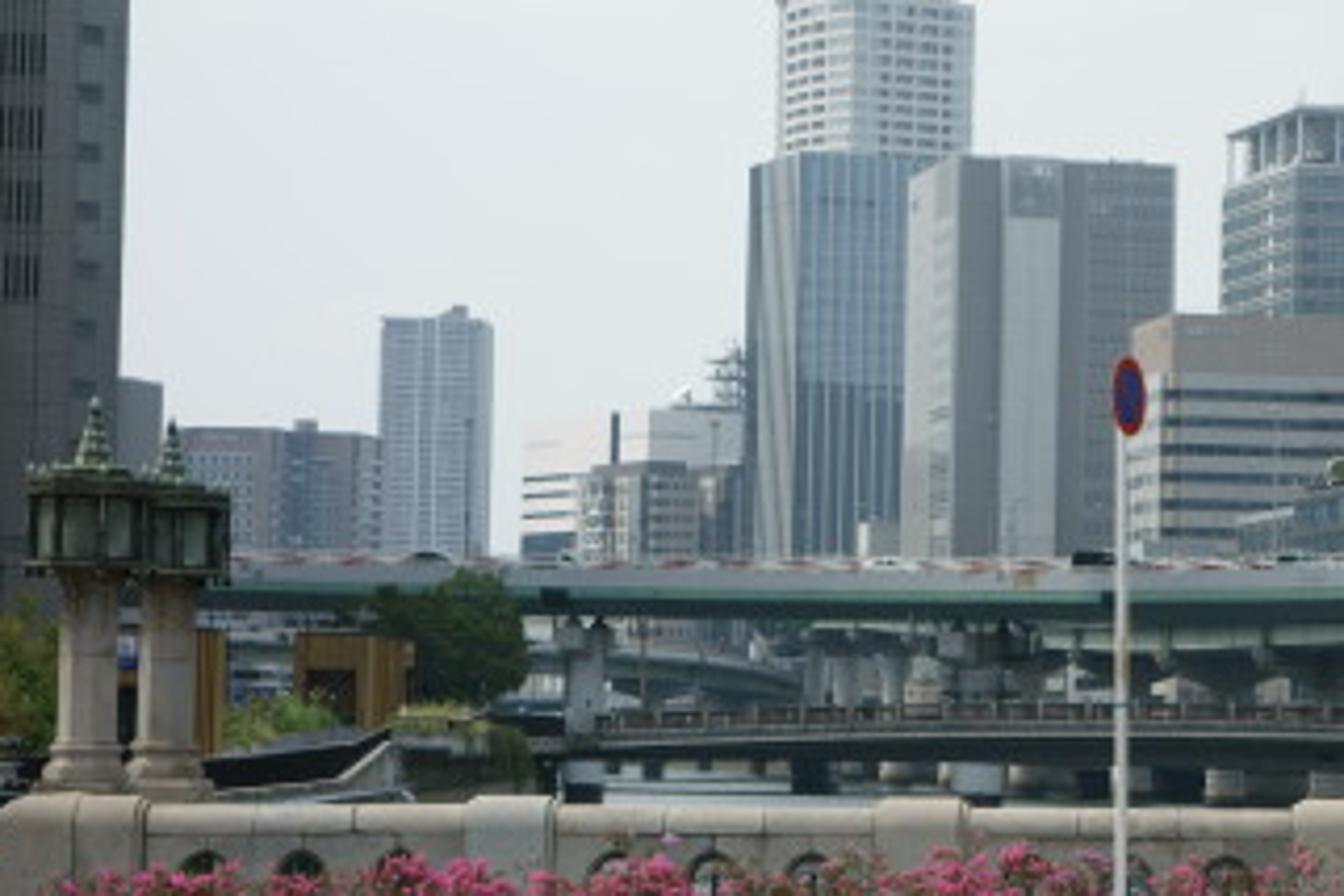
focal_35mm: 139
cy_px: 494
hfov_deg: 14.7
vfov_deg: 9.9
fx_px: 5189
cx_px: 925
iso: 125
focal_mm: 36.95
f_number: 8
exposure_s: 1/320
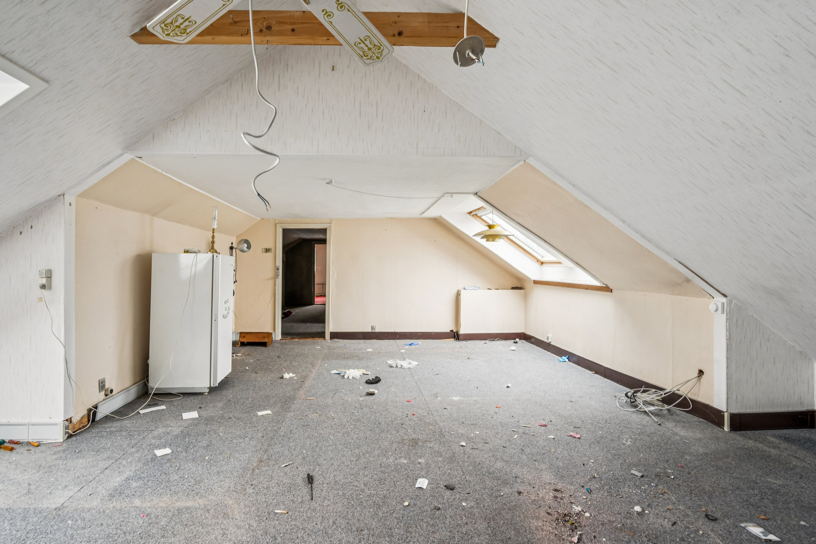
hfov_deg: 95.0
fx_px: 374
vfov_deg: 72.1
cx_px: 408
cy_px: 272
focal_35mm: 16
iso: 640
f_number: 9
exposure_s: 1/13
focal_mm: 16.5
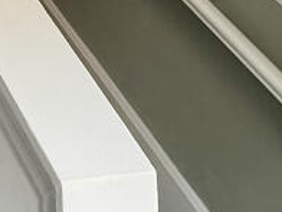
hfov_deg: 26.6
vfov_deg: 20.1
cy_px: 78
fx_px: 595
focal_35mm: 73
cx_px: 106
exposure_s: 1/99
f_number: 2.2
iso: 250
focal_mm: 2.22
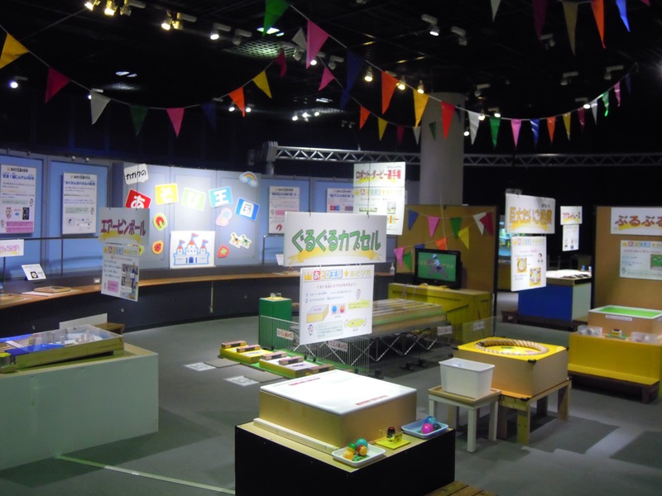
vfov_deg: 44.2
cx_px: 331
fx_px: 612
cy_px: 248
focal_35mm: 32
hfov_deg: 56.8
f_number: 2.8
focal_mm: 5.7
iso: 640
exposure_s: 1/125
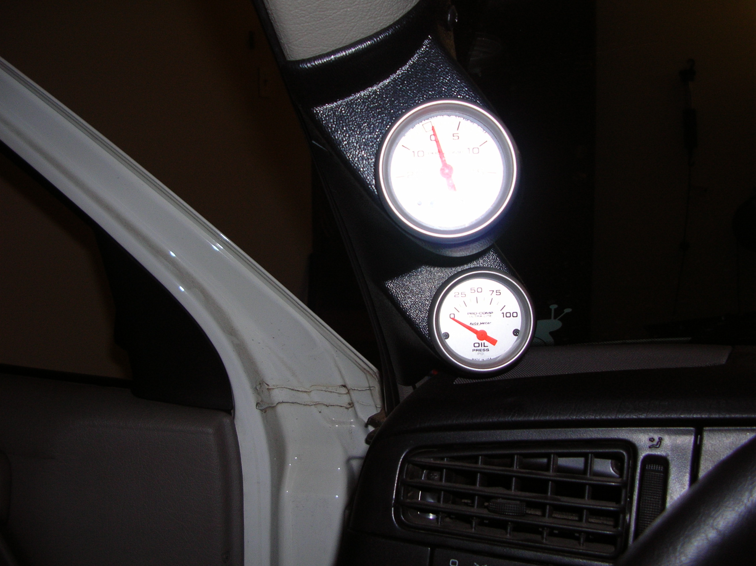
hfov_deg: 52.7
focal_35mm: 35
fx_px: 764
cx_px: 378
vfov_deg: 40.6
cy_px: 283
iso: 50
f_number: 2.8
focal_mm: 5.8
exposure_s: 1/60.1
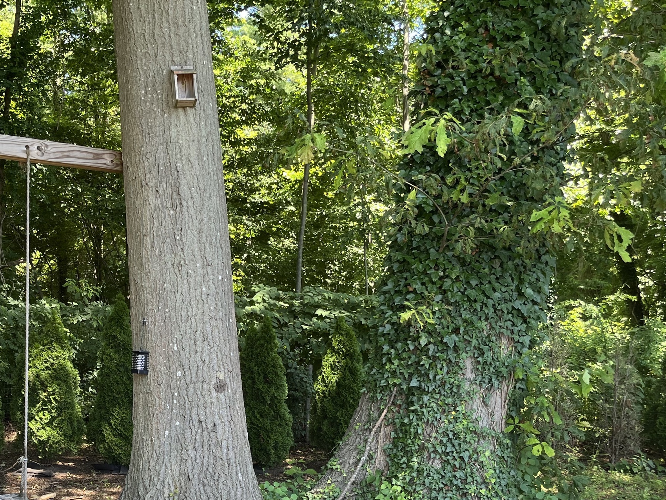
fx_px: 904
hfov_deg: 39.3
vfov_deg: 30.3
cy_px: 389
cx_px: 162
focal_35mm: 47
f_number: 1.6
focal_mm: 5.1
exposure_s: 1/122
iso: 40
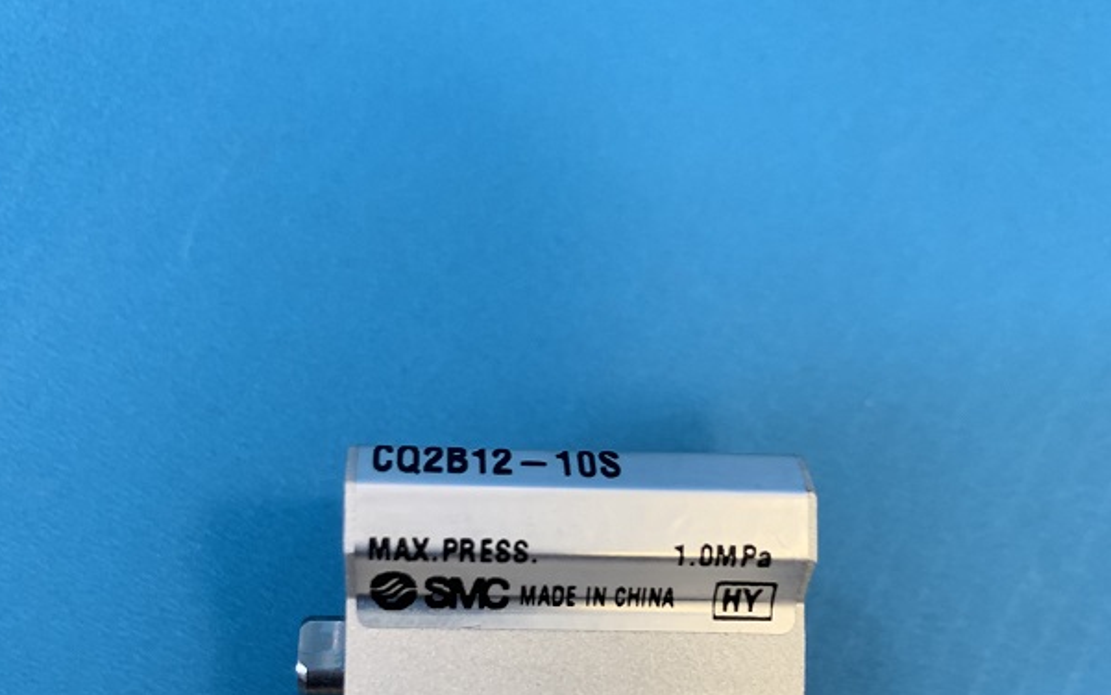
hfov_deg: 52.7
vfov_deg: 33.1
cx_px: 554
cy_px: 592
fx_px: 1121
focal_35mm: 37
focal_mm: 4.25
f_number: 1.8
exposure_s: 1/50
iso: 200
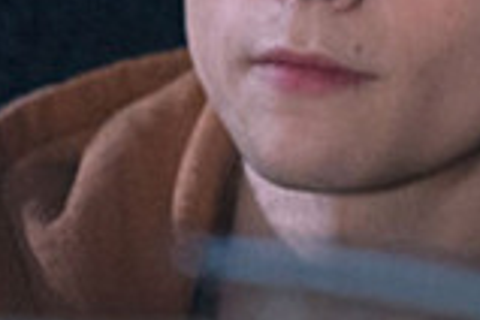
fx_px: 13106
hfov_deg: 2.1
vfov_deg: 1.4
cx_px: 245
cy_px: 72
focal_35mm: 983
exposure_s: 1/80
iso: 3200
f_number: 2.8
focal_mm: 200
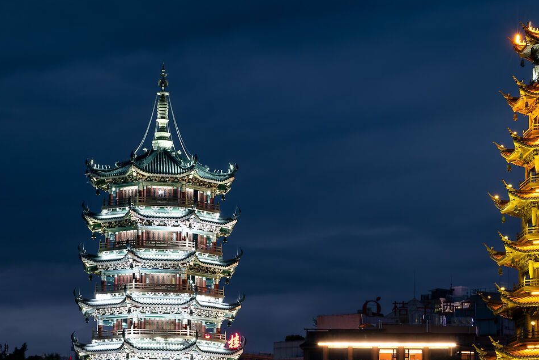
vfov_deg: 11.3
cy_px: 250
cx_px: 549
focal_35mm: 121
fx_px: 1812
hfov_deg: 16.5
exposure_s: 3
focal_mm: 48
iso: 100
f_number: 11
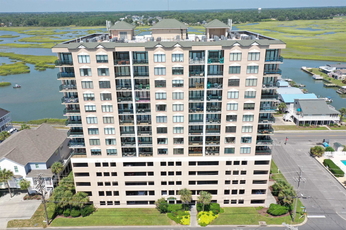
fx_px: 269
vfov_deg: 46.4
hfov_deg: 65.5
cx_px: 173
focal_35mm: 28
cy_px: 115
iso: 100
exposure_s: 1/400
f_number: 5.6
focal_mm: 10.26
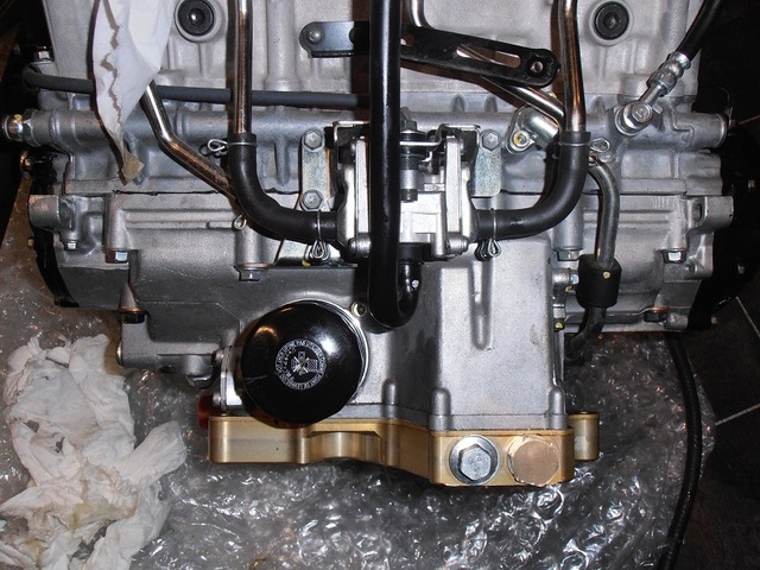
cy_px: 285
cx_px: 380
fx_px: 812
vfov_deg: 38.7
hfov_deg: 50.1
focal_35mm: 37
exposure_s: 1/40
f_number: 3.9
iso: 125
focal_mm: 6.61
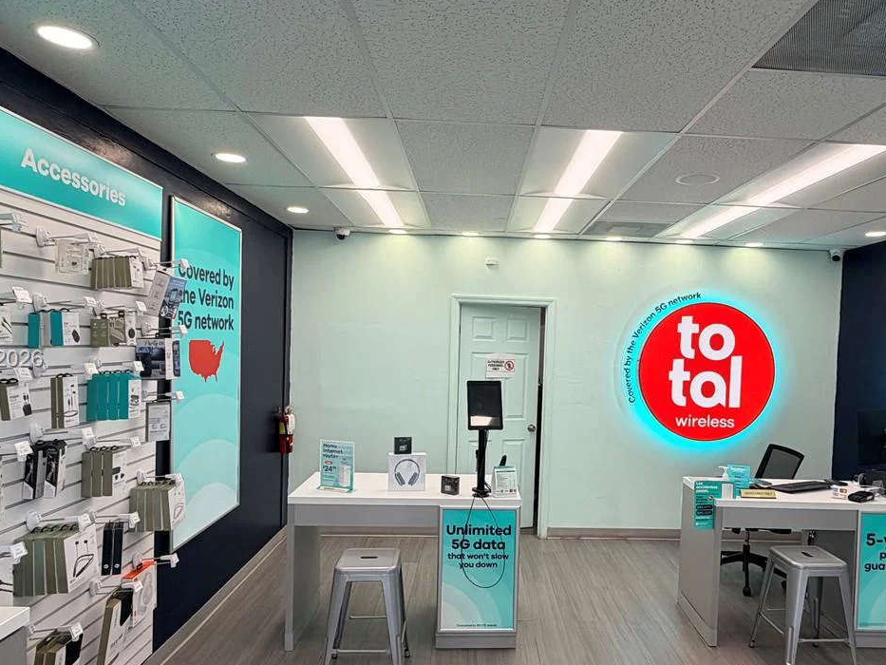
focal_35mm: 24
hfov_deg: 71.2
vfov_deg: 56.8
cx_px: 507
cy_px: 360
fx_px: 614
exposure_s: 1/139
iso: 64
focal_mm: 2.22
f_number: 2.2
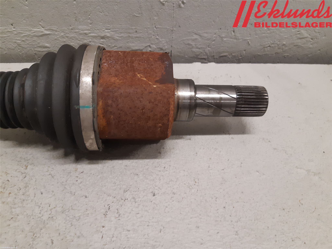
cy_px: 124
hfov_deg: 67.3
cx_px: 166
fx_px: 249
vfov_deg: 53.1
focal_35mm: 26
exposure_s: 1/50
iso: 160
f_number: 1.7
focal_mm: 3.93
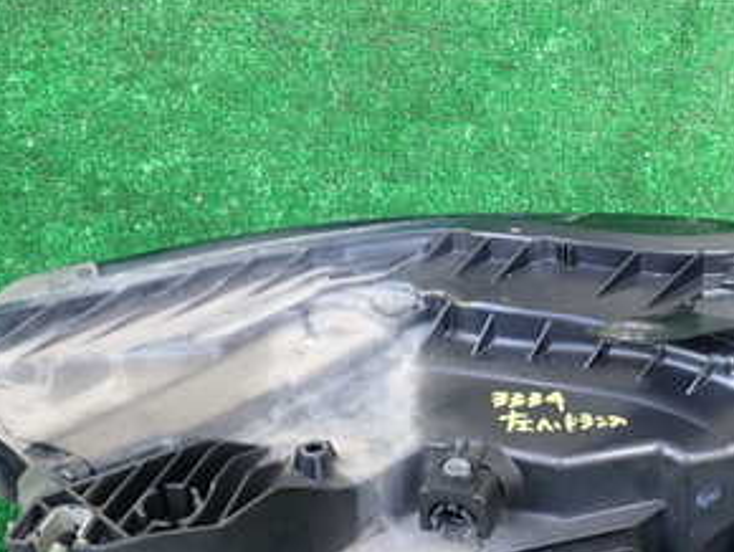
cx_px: 623
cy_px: 357
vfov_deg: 23.6
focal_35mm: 62
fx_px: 1316
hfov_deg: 30.2
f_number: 2.3
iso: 200
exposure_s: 1/60
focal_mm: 5.4
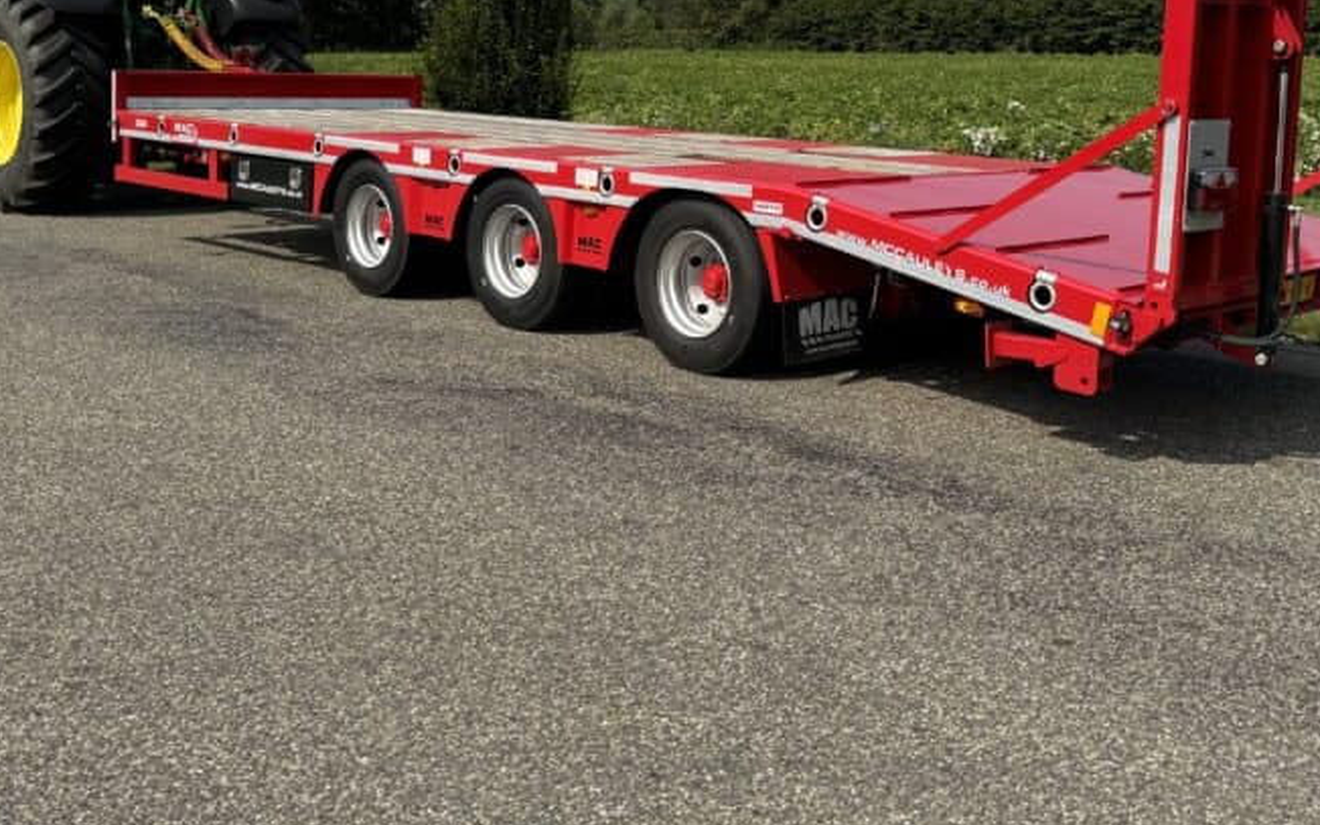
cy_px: 156
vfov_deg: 31.1
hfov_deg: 49.3
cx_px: 671
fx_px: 1439
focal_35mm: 40
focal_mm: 6.76
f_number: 1.78
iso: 80
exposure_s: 1/3247
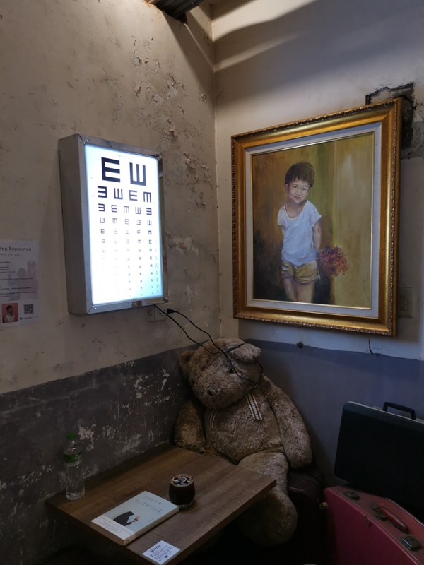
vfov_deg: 65.3
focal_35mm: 27
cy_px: 282
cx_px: 212
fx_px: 441
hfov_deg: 51.4
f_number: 1.8
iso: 200
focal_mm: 5.58
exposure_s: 1/60
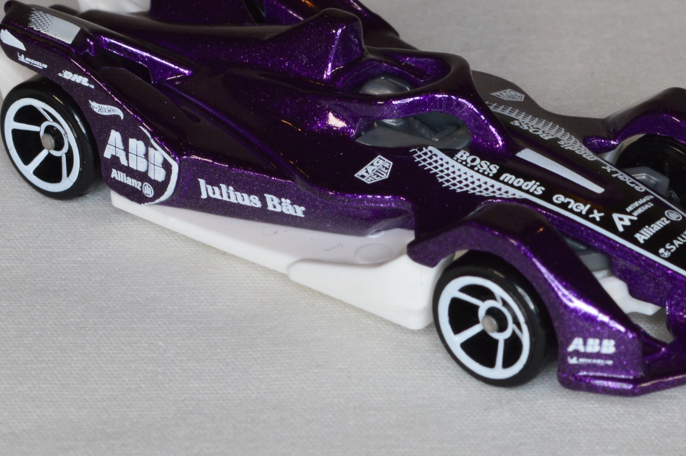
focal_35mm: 125
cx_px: 410
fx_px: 2375
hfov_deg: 16.4
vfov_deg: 11.0
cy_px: 147
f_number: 16
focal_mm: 55
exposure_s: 1/60
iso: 400
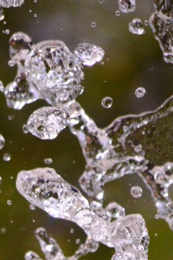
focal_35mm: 1134
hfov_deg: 1.2
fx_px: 8194
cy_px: 474
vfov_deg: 1.8
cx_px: 56
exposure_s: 1/4000
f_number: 5.6
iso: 800
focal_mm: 200
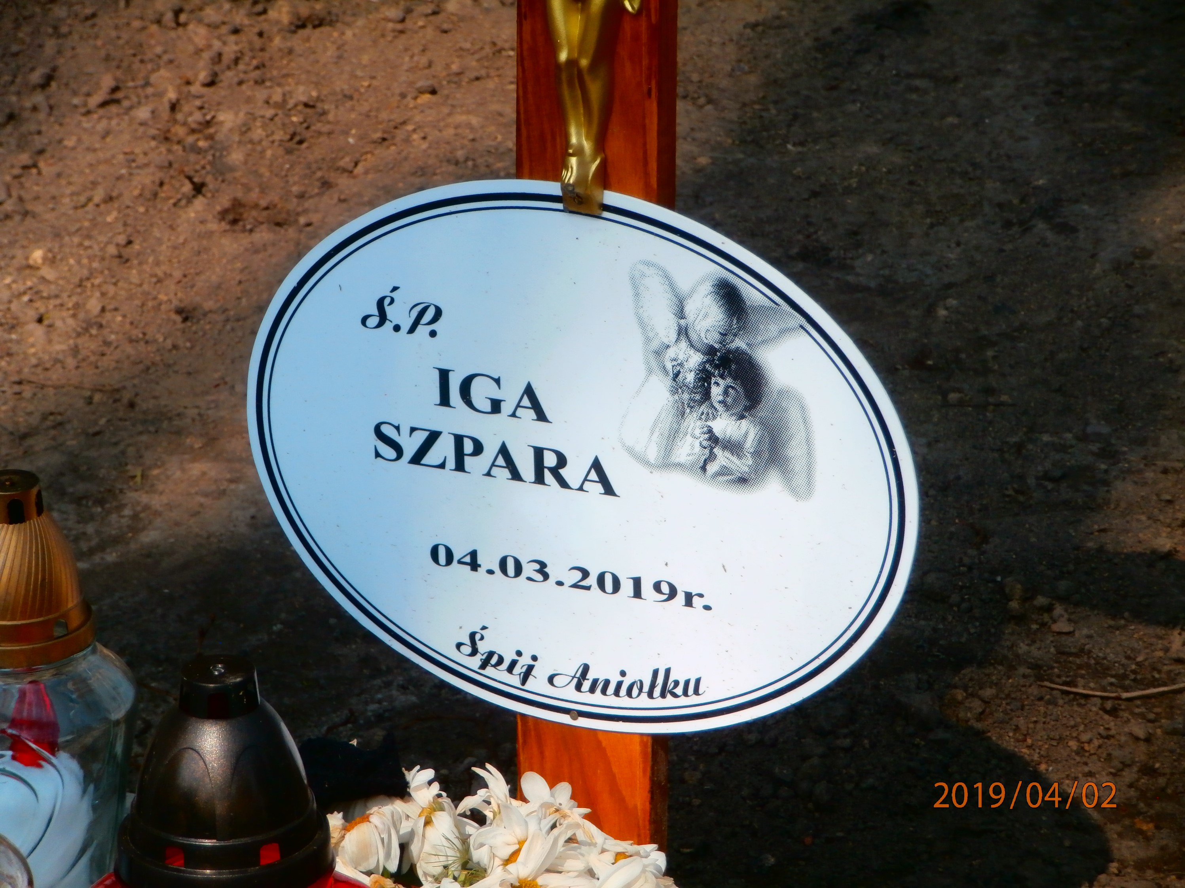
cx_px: 592
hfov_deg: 11.9
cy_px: 444
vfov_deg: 8.9
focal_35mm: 166
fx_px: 5682
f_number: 5.8
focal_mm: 29.39
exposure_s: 1/400
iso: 100
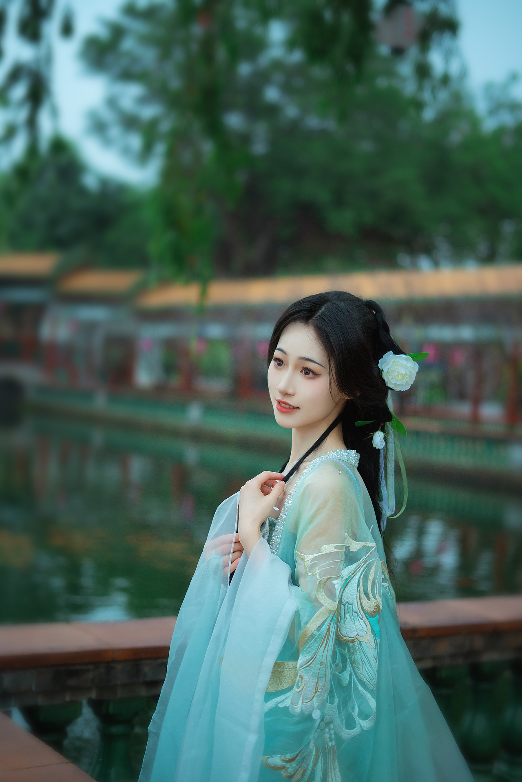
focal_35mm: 50
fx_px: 1087
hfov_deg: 27.0
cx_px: 261
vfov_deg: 39.6
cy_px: 391
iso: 500
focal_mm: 50
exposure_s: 1/320
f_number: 1.8
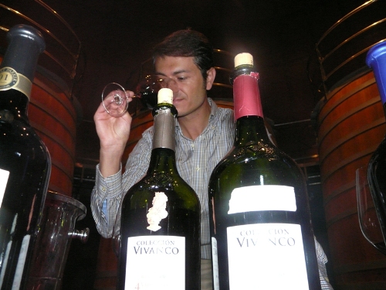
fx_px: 312
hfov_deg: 63.4
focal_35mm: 28
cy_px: 145
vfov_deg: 49.7
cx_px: 193
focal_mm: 4.6
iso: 400
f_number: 2.8
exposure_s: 1/8
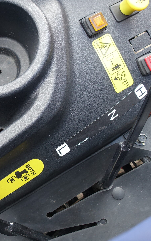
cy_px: 121
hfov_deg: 27.5
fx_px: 283
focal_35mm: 43
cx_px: -12
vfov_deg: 46.2
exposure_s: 1/80
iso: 125
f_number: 3.2
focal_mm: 8.8
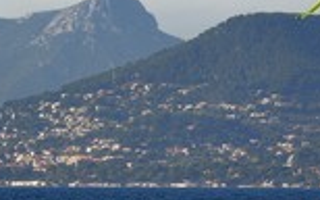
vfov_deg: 2.6
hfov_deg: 4.2
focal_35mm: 502
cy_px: 58
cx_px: -28
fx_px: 4375
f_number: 9
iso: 200
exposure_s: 1/500
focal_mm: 180
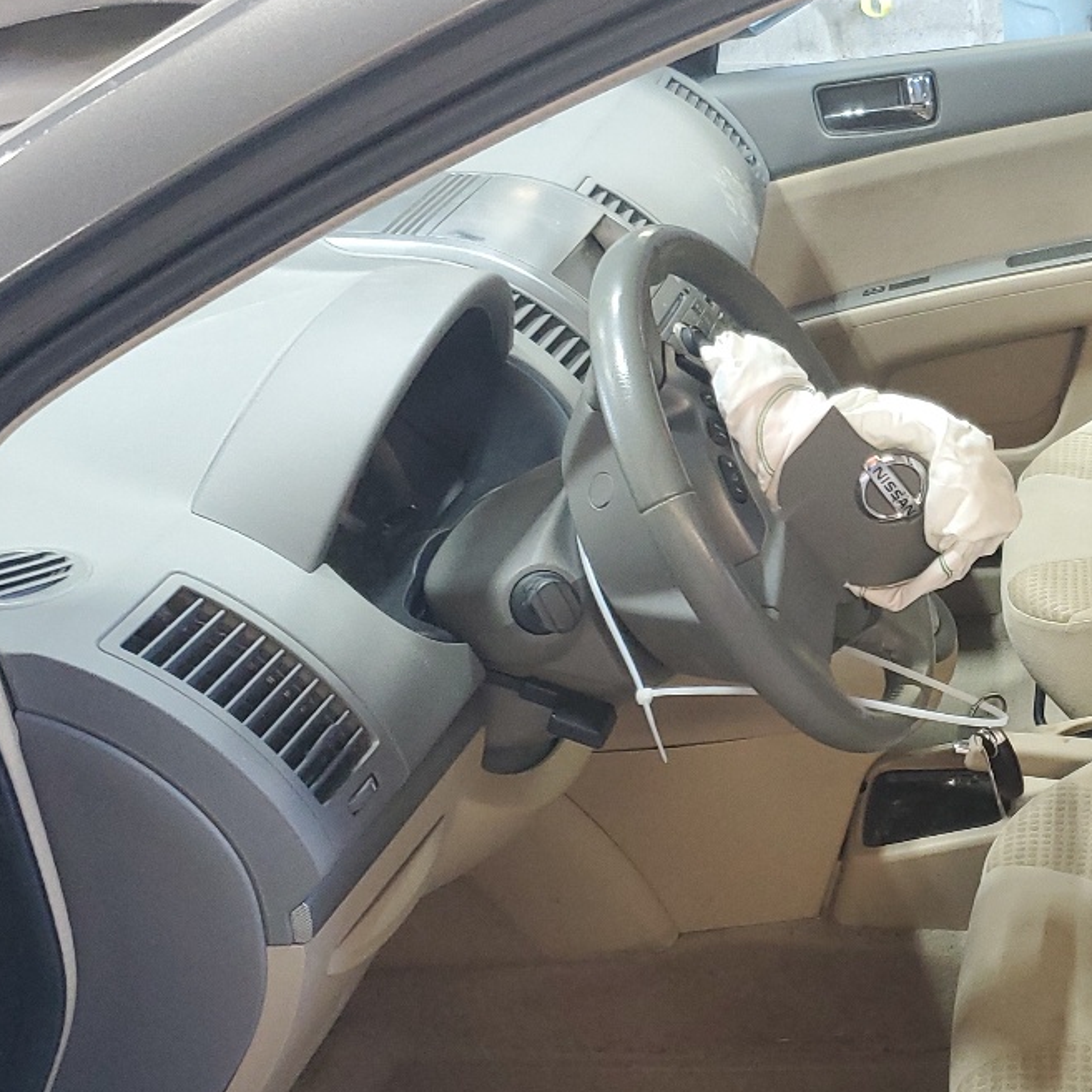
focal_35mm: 56
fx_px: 1999
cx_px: 1022
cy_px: 607
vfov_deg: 30.5
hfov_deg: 29.1
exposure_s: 1/60.2
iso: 168
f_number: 1.5
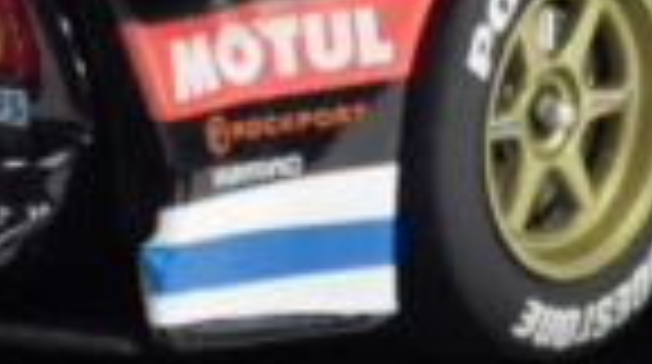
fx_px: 9907
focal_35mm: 574
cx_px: 382
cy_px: -166
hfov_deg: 3.8
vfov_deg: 2.1
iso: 800
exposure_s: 1/30
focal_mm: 21.3
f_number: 4.8
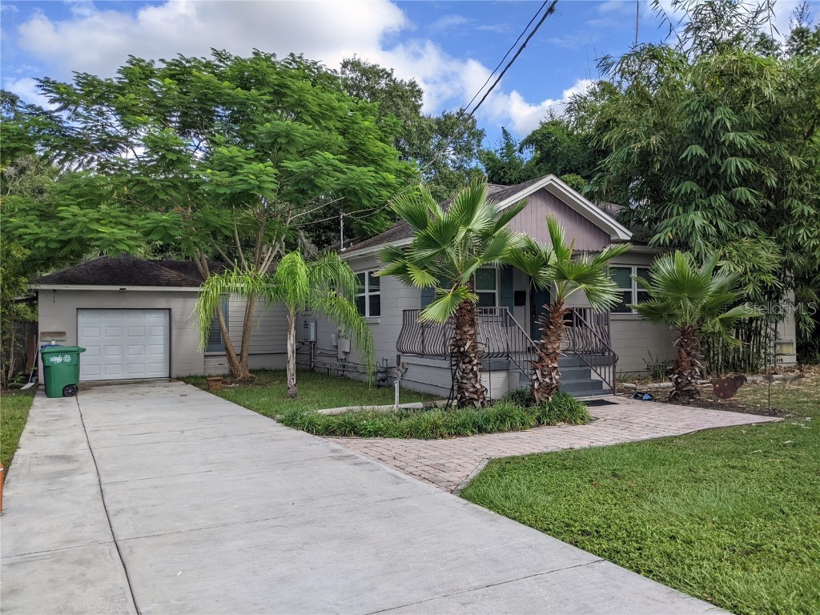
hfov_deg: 65.3
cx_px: 410
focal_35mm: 27
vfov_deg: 51.4
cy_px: 308
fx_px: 640
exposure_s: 1/1235
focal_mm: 4.44
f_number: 1.8
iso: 40
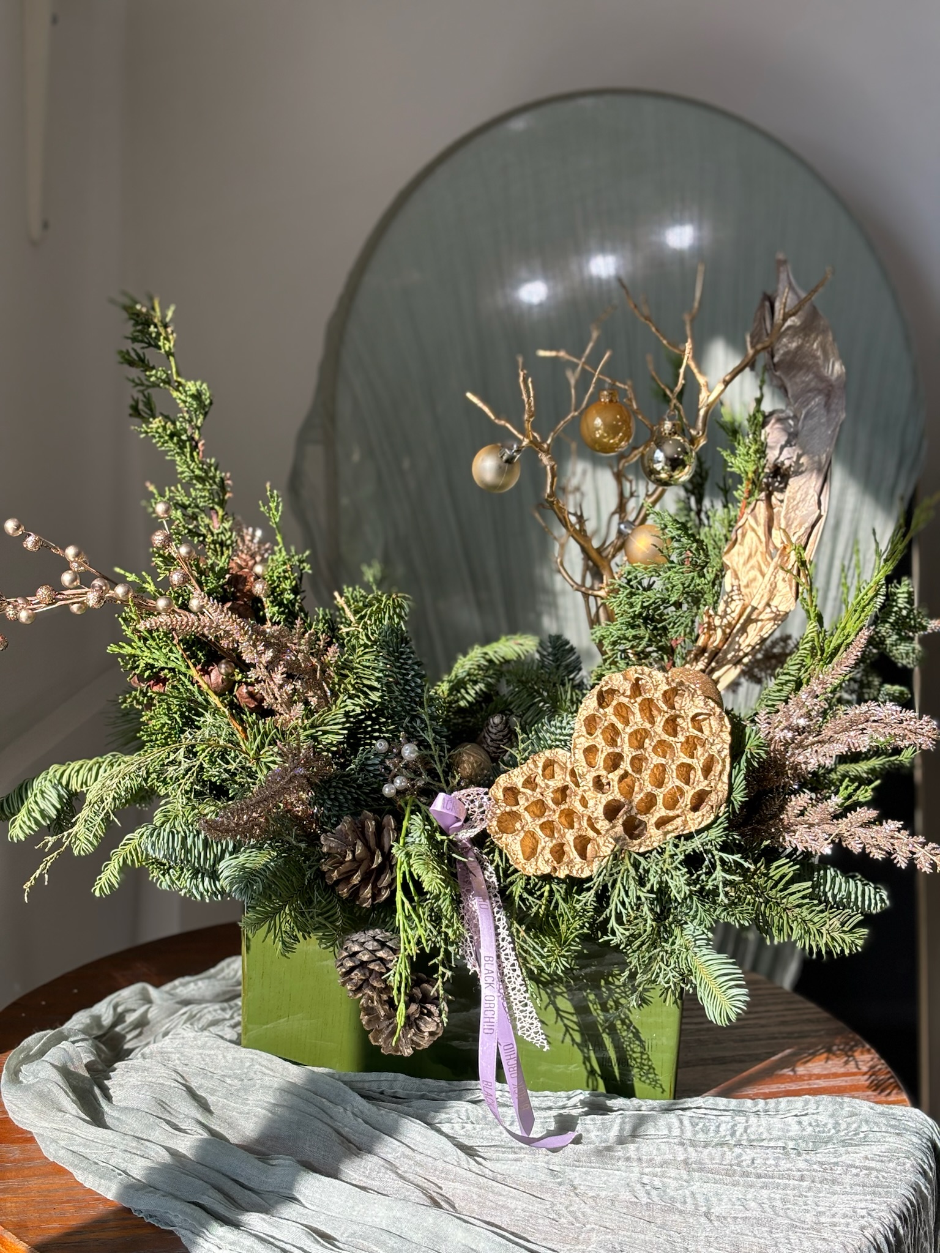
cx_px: 470
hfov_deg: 28.0
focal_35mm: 52
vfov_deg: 36.8
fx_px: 1883
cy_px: 626
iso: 32
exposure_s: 1/769
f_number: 1.6
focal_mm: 5.96
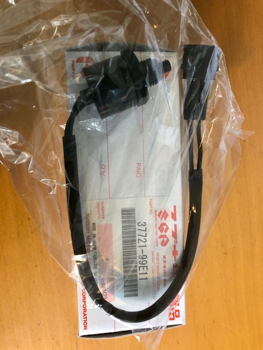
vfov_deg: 63.4
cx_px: 132
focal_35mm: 28
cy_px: 175
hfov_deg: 49.7
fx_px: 284
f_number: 1.8
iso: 50
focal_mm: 3.99
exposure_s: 1/17
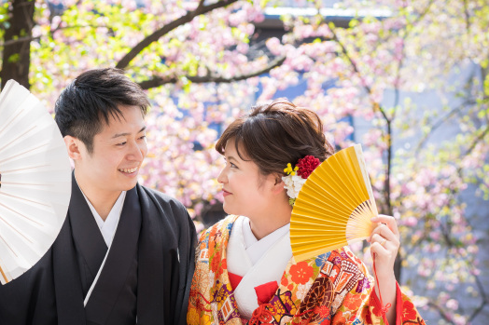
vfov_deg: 16.2
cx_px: 178
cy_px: 208
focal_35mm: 84
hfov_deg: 24.1
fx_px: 1141
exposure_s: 1/640
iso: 200
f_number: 3.5
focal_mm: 55
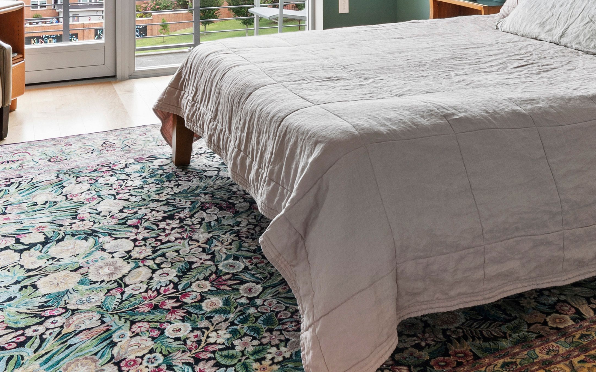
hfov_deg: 50.4
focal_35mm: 39
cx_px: 304
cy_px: -109
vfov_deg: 27.5
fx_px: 633
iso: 100
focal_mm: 10
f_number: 8
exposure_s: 1/5
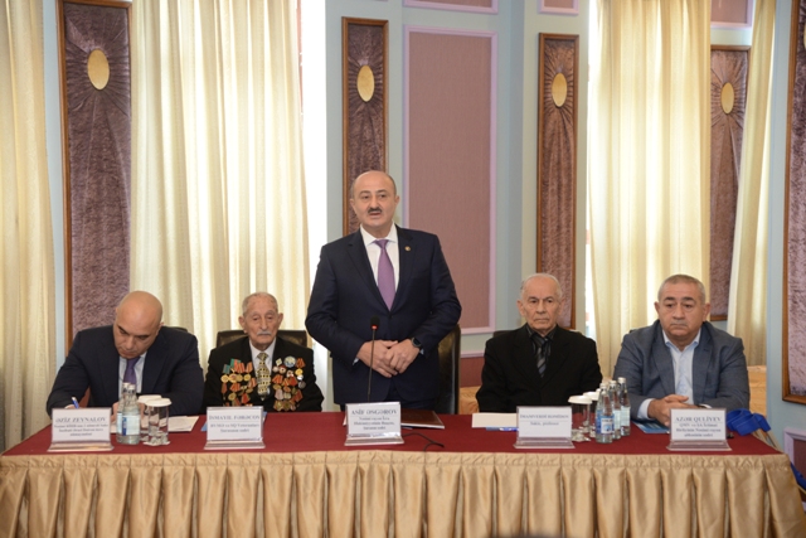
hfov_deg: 31.0
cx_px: 403
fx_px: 1456
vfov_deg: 20.9
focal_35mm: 65
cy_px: 269
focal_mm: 65
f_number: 4.5
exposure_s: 1/100
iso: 1600
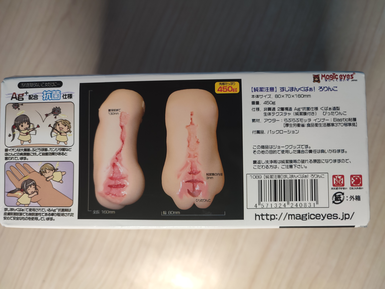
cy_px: 144
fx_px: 278
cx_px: 192
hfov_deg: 69.4
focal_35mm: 25
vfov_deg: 54.9
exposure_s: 1/50
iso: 162
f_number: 1.75
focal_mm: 5.96
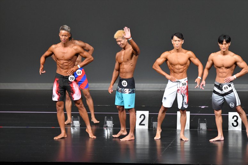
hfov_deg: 9.2
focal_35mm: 225
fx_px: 1549
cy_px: 82
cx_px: 124
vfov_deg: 6.1
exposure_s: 1/400
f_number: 5.6
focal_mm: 150
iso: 4000
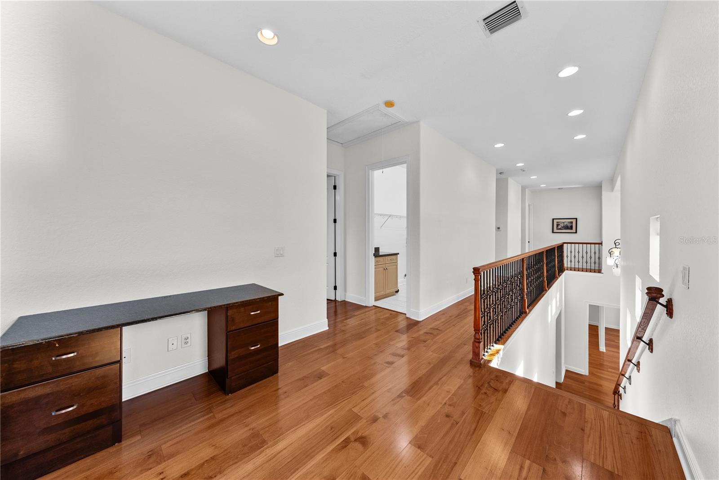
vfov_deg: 90.1
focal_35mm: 12
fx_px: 240
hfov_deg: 112.6
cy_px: 240
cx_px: 360
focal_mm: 12
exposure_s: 1/13
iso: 640
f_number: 9
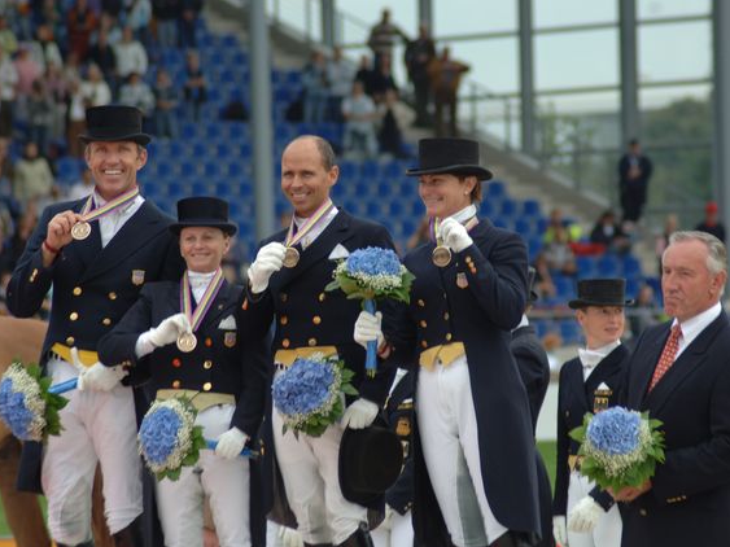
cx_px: 406
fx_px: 6220
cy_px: 274
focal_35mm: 295
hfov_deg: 6.7
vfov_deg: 5.0
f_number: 5.6
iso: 200
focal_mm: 180
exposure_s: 1/250
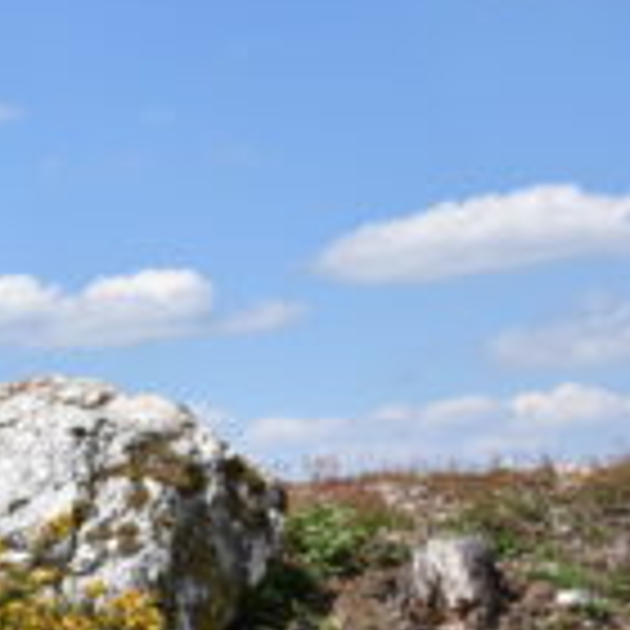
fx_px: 2331
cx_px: -256
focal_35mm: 113
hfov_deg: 14.5
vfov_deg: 15.3
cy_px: 515
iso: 220
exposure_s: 1/500
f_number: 8
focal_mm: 31
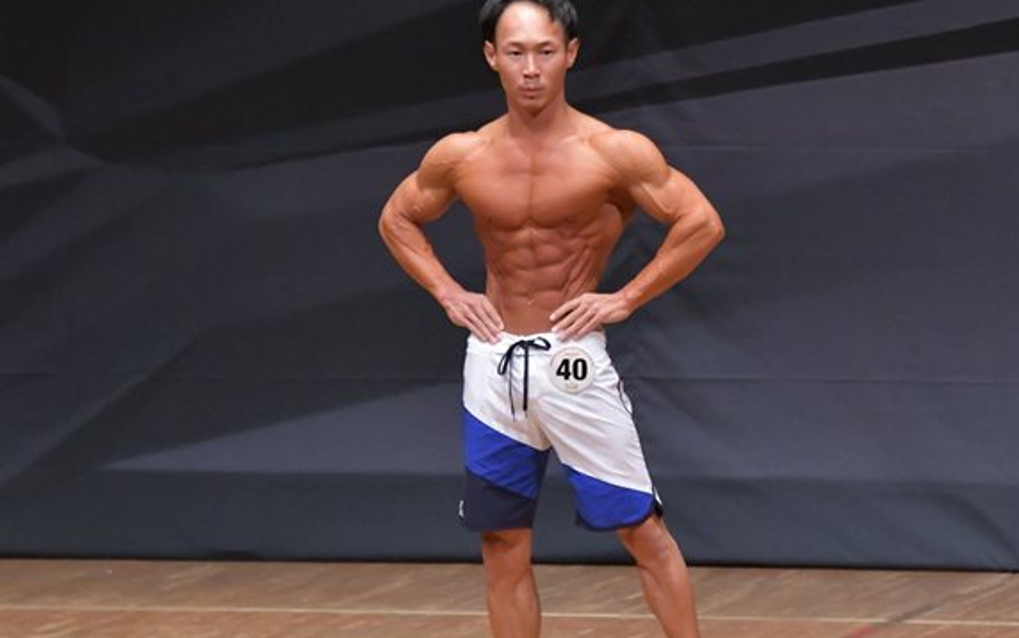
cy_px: 360
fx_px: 11502
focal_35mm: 414
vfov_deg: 3.2
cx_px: 632
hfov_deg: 5.1
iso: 6400
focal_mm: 200
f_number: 5.6
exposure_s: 1/400
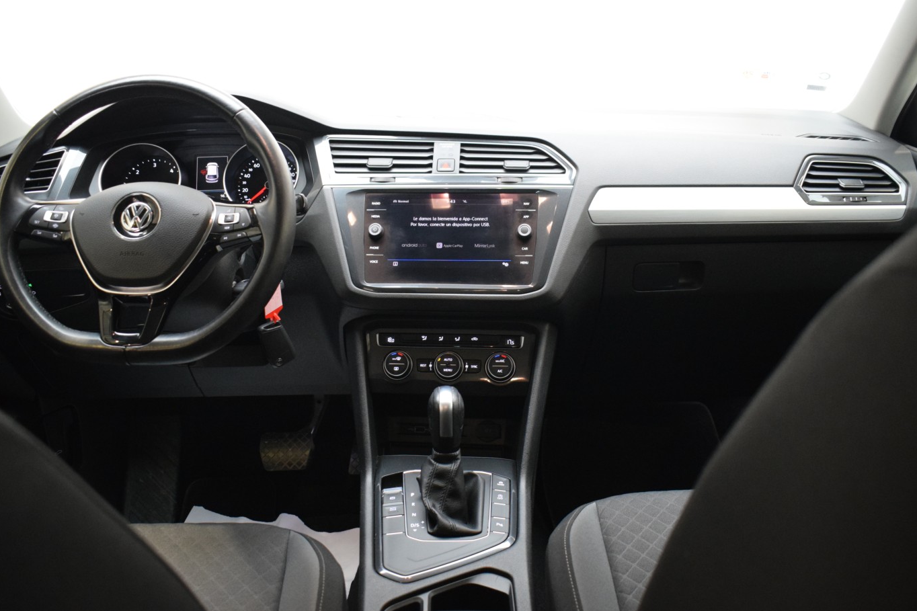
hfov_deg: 57.2
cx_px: 458
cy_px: 290
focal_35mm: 33
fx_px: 840
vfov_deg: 39.9
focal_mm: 20
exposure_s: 1/30
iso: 2500
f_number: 3.5
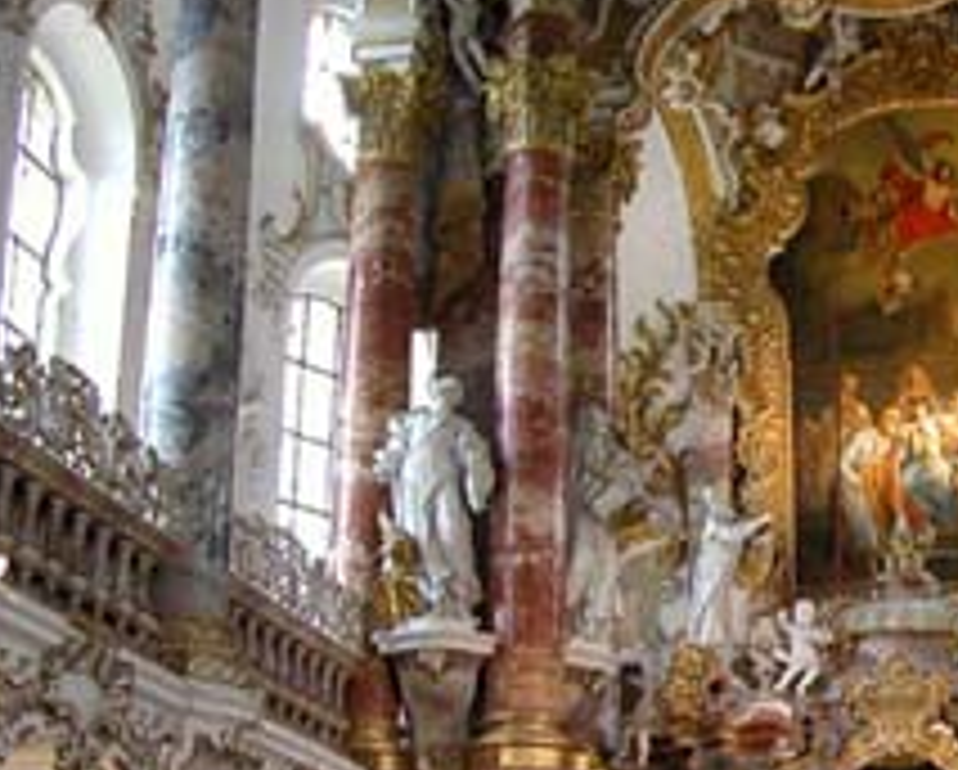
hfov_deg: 26.1
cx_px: 882
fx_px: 1987
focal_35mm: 70
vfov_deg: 21.5
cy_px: 651
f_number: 2.8
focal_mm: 8.9
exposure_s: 1/8
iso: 100
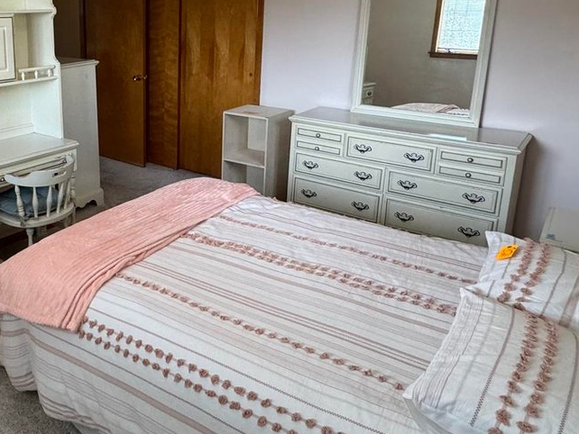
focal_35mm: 33
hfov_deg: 52.6
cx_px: 138
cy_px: 127
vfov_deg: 42.1
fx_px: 552
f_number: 2.2
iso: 320
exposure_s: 1/120
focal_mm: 2.22
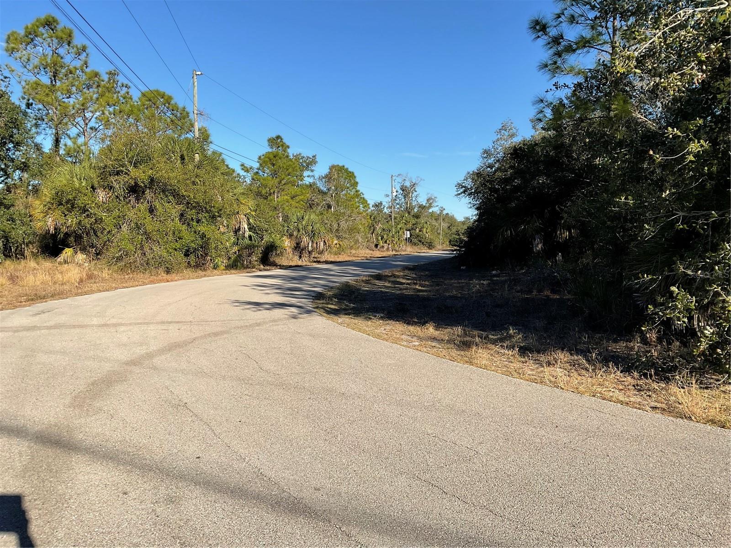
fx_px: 612
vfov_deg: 48.2
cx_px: 366
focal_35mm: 29
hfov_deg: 61.7
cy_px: 274
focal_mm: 3
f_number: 1.8
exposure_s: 1/1848
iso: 16
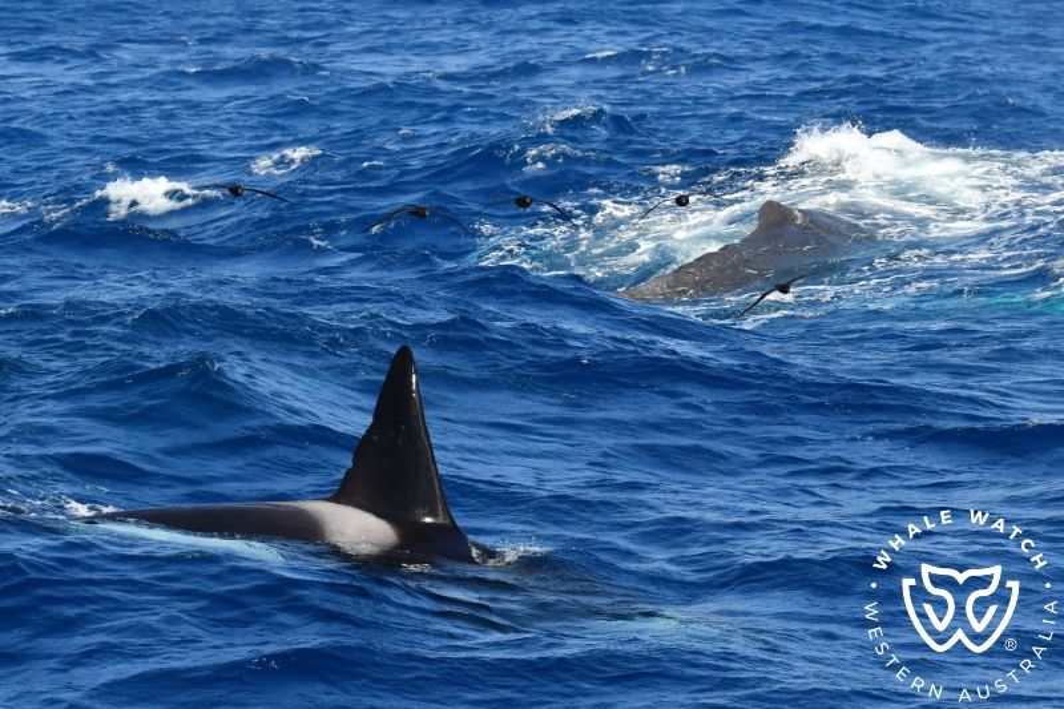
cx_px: 532
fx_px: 6648
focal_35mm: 225
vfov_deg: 6.1
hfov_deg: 9.2
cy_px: 354
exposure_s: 1/1600
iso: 400
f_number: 7.1
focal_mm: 150
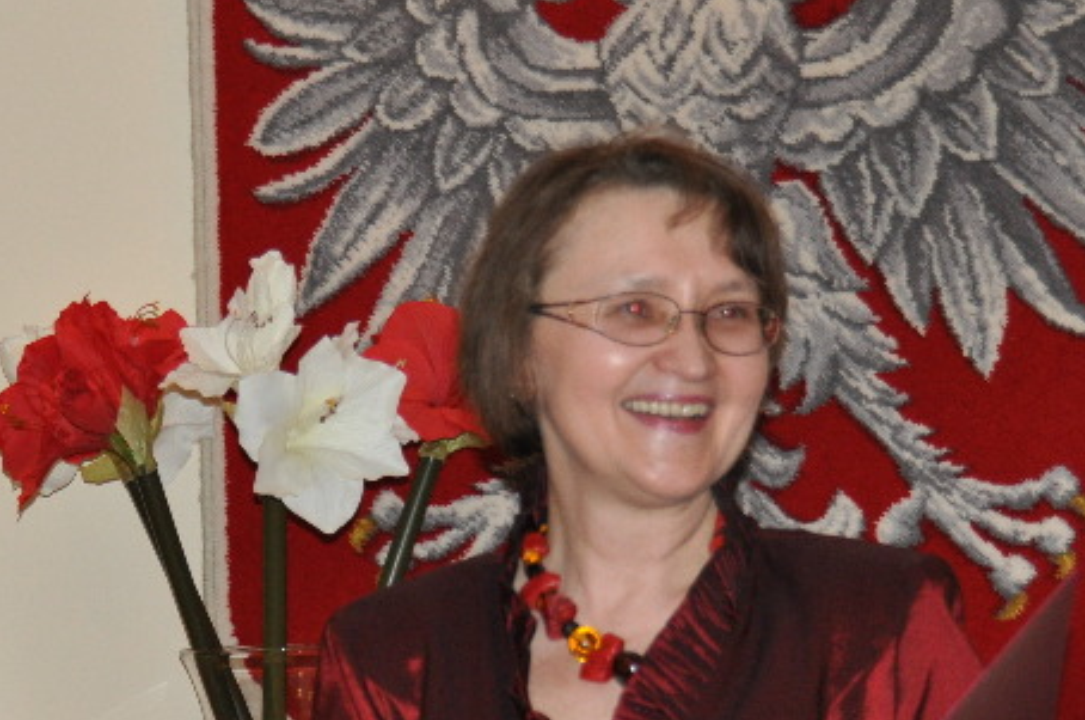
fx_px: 4573
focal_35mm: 152
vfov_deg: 8.9
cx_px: 234
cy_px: 730
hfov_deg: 13.5
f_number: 4.5
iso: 800
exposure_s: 1/60
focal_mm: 46
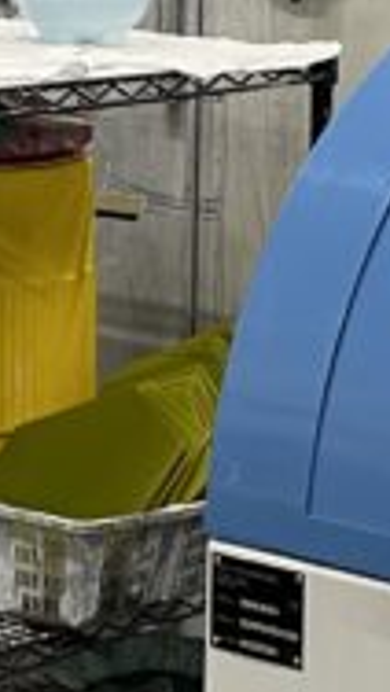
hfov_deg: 7.9
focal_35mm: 154
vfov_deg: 13.9
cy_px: 280
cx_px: 280
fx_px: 2826
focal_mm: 4.2
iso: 125
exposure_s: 1/83
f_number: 1.6
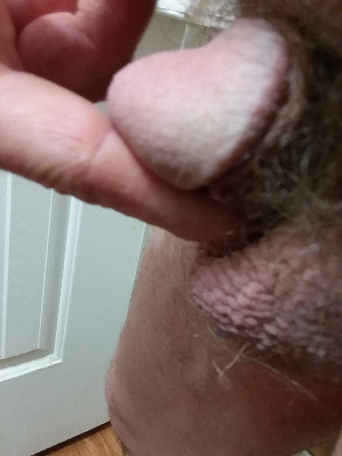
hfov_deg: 48.2
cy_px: 228
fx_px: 382
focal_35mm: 29
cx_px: 171
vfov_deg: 61.7
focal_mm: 2.47
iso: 250
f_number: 1.9
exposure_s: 1/15
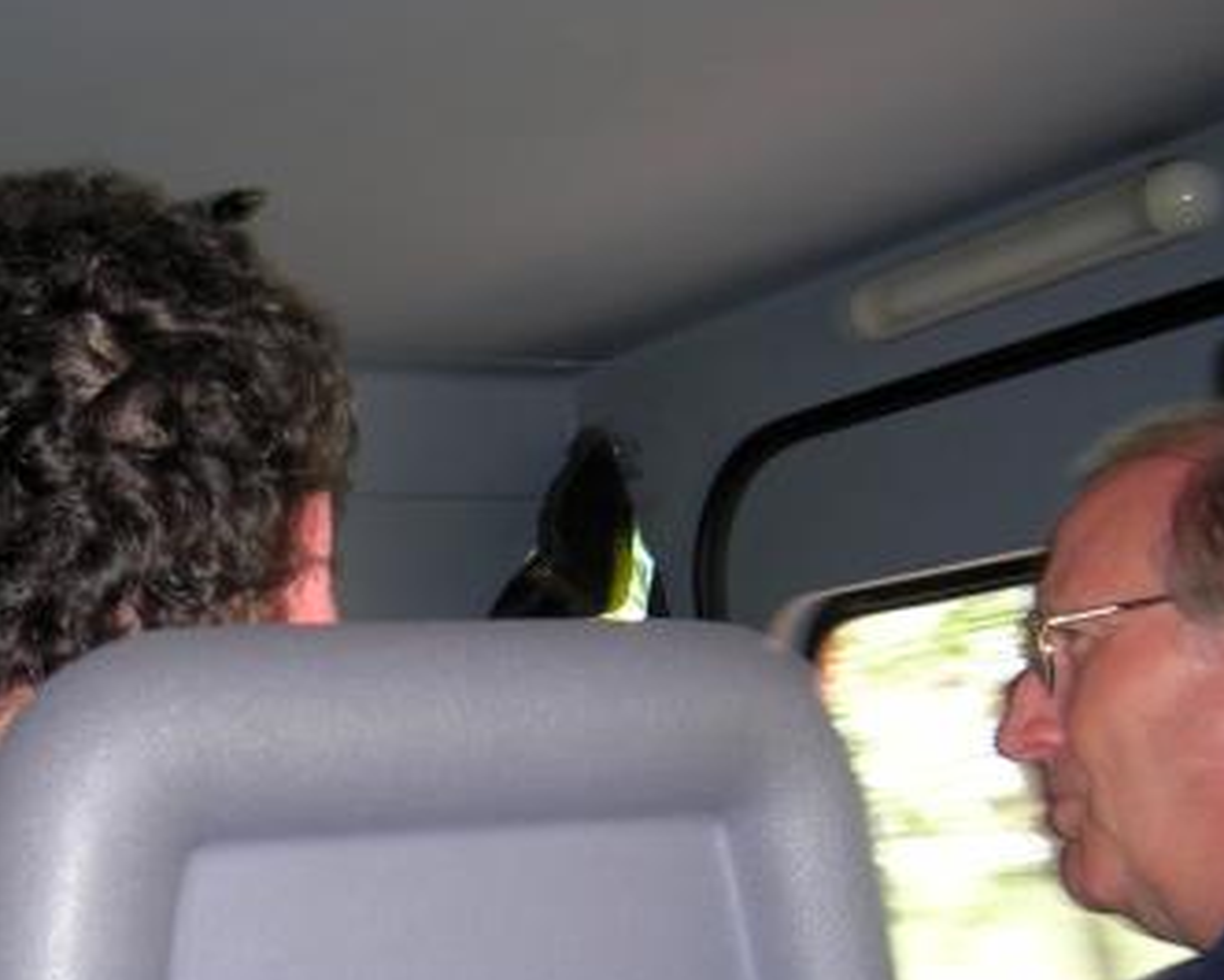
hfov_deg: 28.9
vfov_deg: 23.5
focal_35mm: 64
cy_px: 784
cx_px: 229
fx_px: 2319
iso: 50
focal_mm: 5.7
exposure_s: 1/60.1
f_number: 2.9
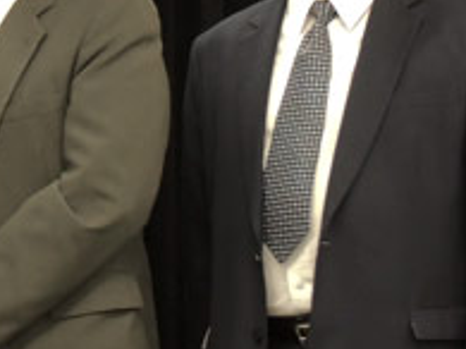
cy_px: 208
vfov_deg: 9.6
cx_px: -134
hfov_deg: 12.5
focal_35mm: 154
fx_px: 2072
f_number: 3.6
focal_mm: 8.9
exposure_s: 1/13
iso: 560
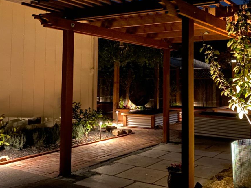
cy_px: 57
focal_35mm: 45
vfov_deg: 31.8
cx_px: 141
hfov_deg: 42.0
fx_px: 326
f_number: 1.8
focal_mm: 4.25
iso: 1000
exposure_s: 1/4
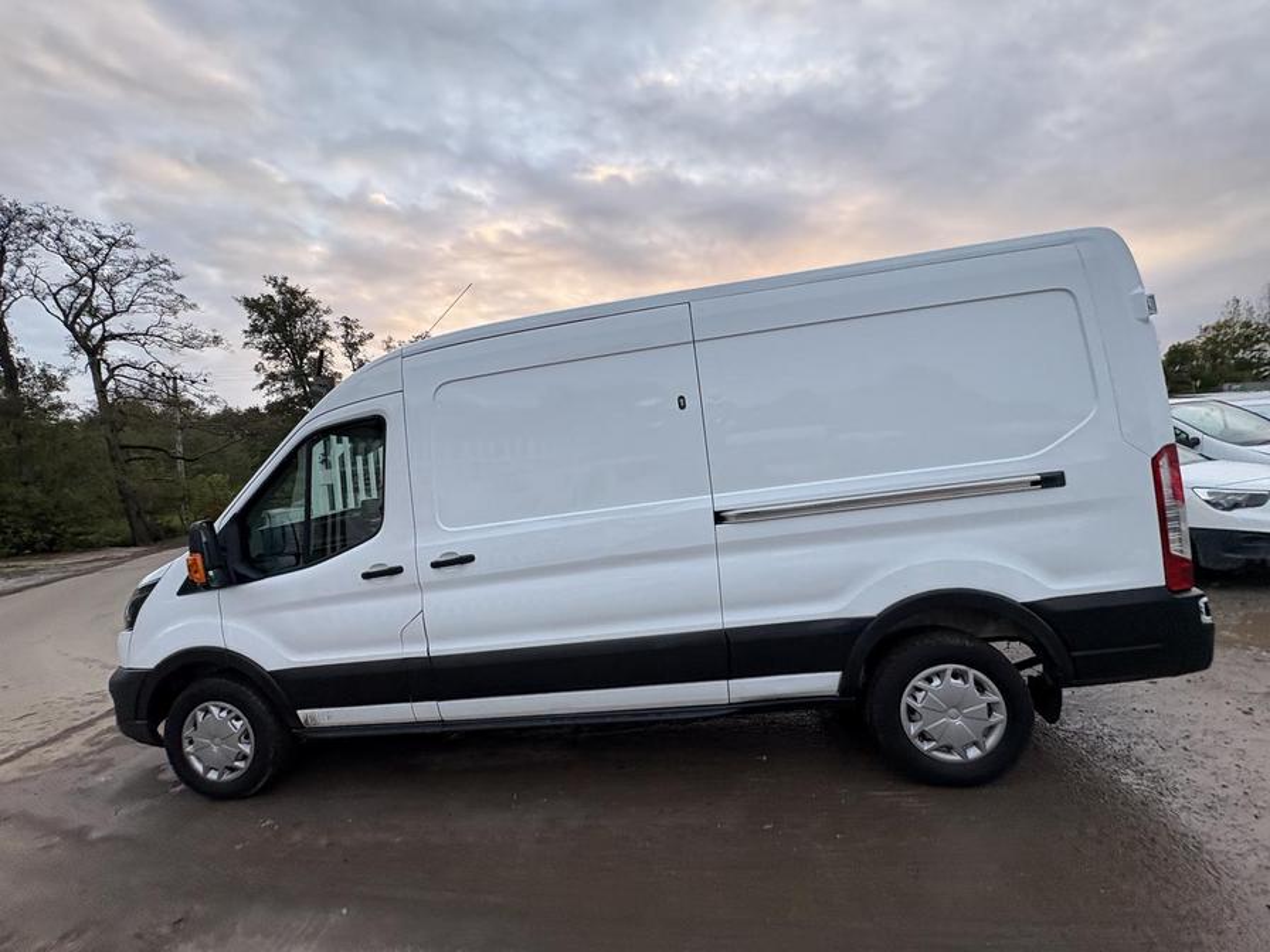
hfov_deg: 102.1
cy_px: 476
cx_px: 635
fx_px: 514
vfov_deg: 85.7
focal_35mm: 14
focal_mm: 2.22
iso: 80
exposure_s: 1/99
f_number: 2.2
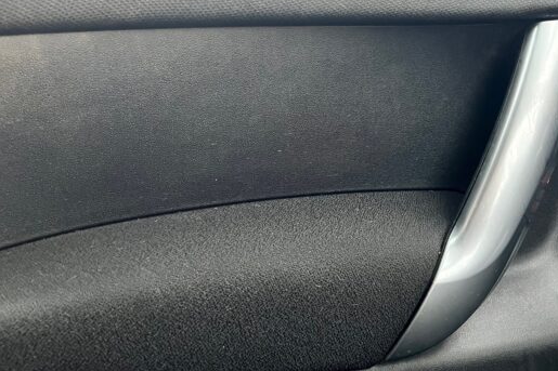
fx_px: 651
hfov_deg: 46.0
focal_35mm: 42
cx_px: 346
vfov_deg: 31.8
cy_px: 160
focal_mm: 5.7
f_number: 1.5
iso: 500
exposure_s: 1/33
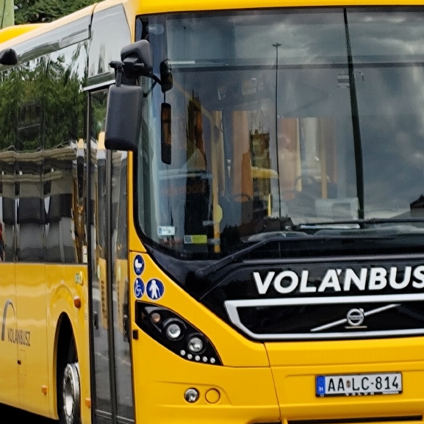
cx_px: 192
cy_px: 169
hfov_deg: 7.7
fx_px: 3146
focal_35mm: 227
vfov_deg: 7.7
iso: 50
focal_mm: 6.19
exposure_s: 1/455
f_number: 1.65
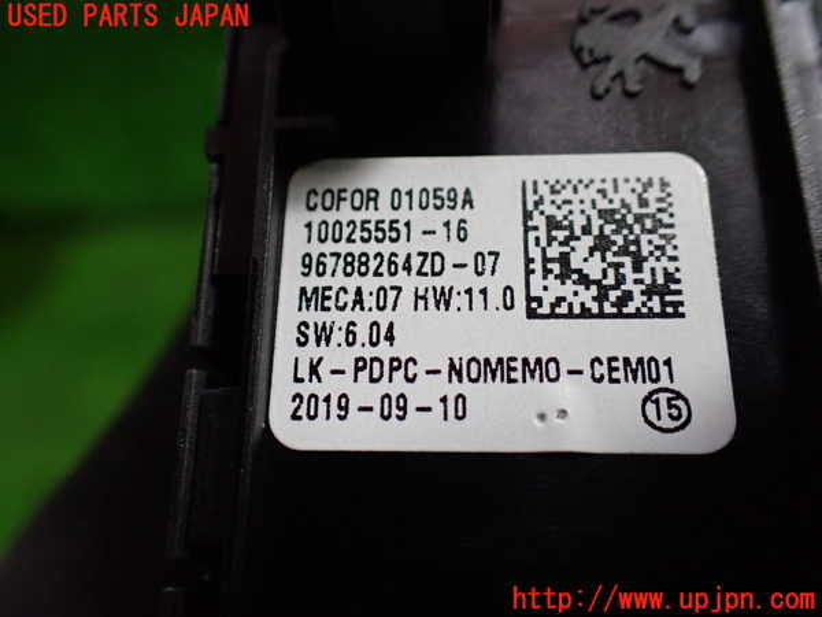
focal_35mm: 30
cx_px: 411
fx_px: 712
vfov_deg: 46.8
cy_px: 308
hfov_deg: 60.0
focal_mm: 5.4
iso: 800
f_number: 2.3
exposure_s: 1/125
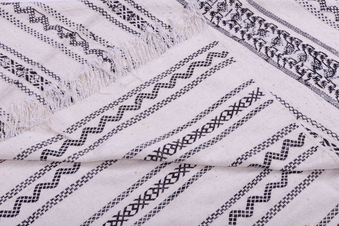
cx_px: 170
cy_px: 113
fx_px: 471
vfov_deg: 27.0
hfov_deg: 39.6
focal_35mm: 50
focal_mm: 50
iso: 160
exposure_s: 1/160
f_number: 16
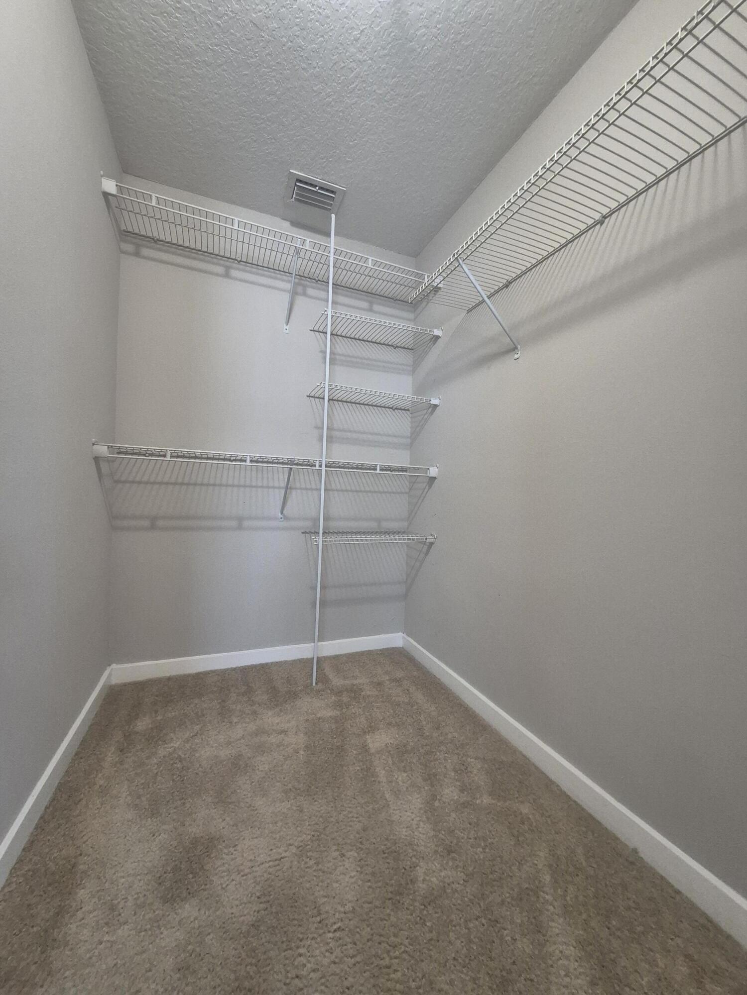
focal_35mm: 13
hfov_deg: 89.9
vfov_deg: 106.2
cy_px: 498
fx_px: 374
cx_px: 374
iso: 640
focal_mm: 1.74
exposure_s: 1/60
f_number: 2.2
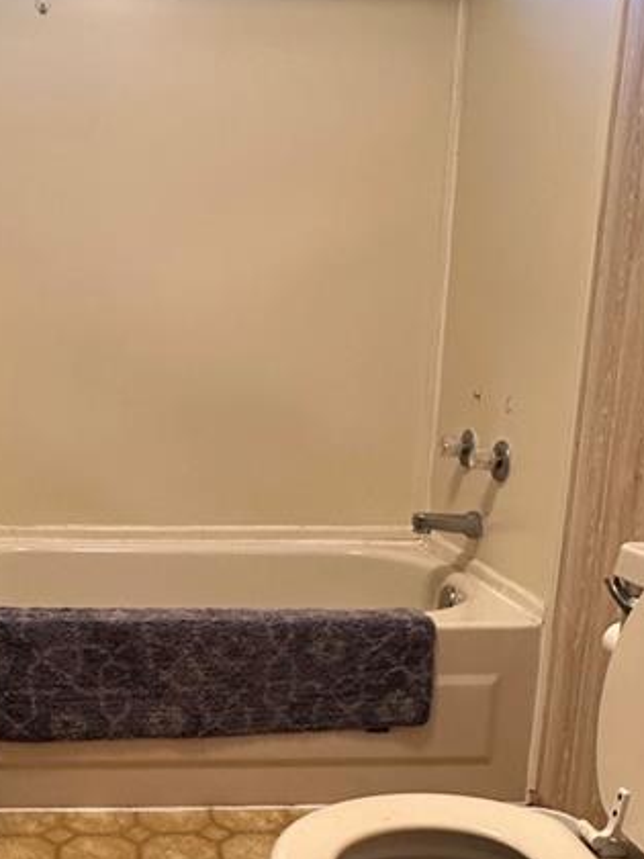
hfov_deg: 35.1
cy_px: 558
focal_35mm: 40
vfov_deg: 46.2
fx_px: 992
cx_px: 153
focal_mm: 2.22
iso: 250
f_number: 2.2
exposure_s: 1/60
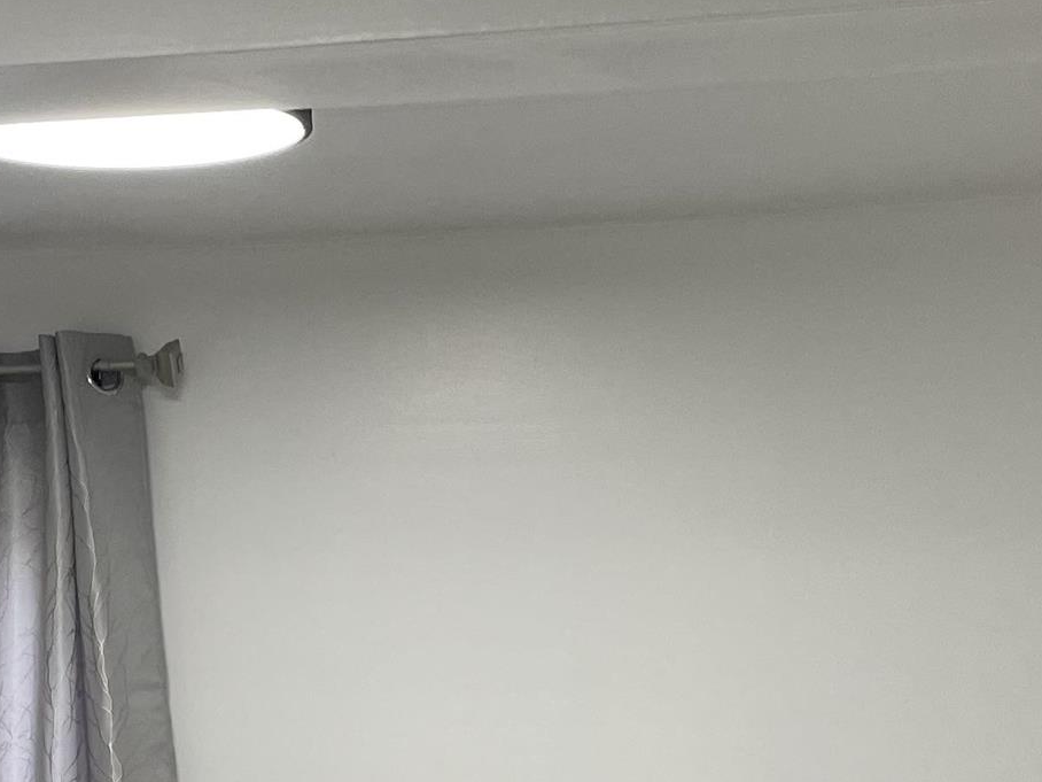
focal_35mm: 88
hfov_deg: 22.0
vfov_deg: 15.8
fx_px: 2649
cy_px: 1068
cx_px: 242
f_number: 1.6
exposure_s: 1/120
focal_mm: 4.2
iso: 125
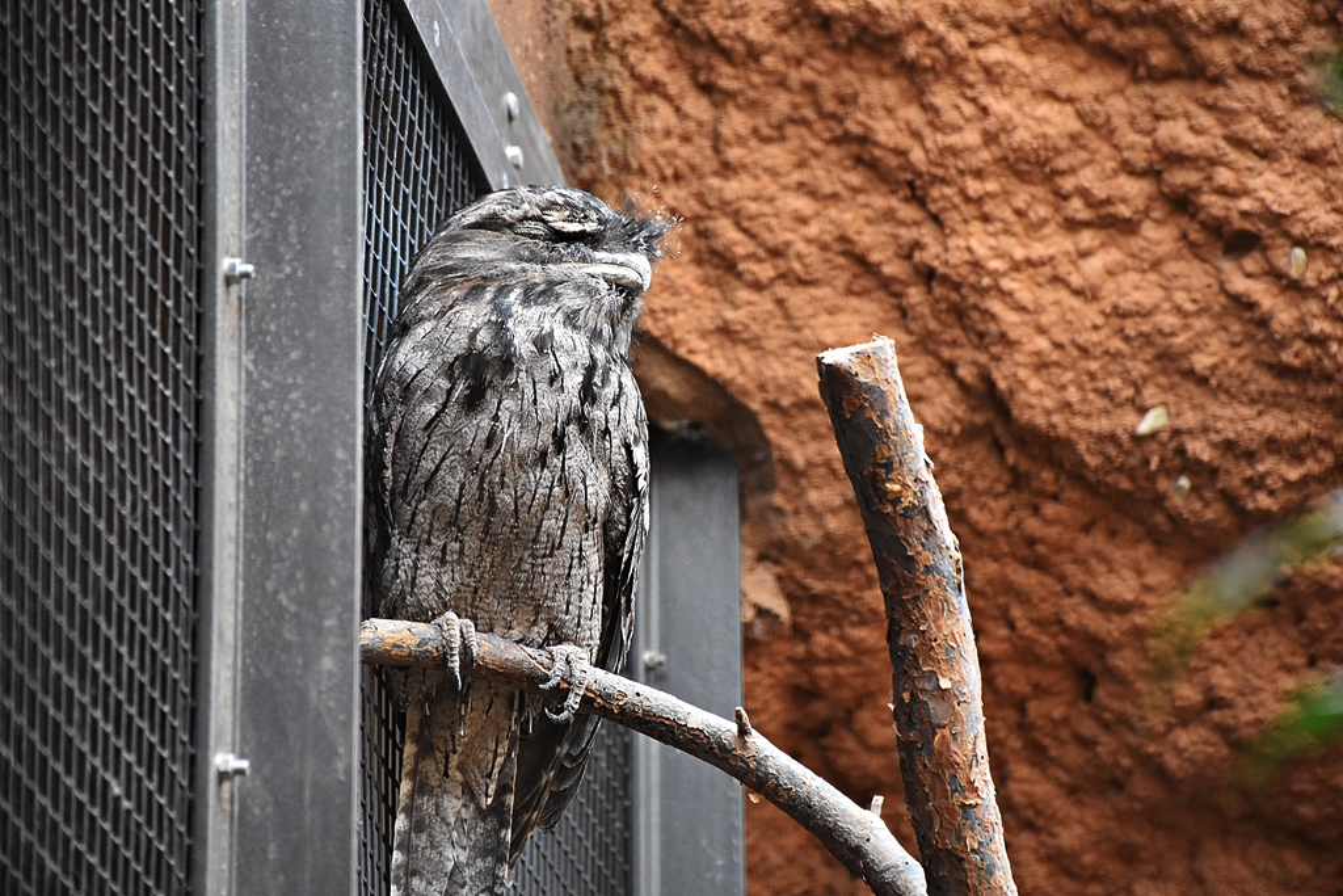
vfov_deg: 6.5
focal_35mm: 210
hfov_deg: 9.8
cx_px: 672
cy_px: 448
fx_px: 7835
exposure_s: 1/125
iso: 2000
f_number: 5.6
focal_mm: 140
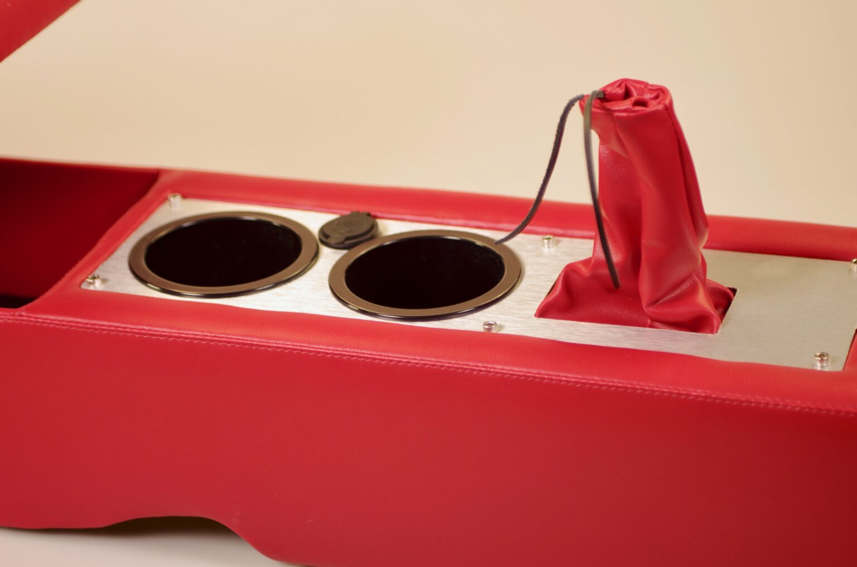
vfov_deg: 14.0
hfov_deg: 21.0
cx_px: 428
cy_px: 284
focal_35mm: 98
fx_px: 2316
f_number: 2.8
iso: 320
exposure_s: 1/160
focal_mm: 65
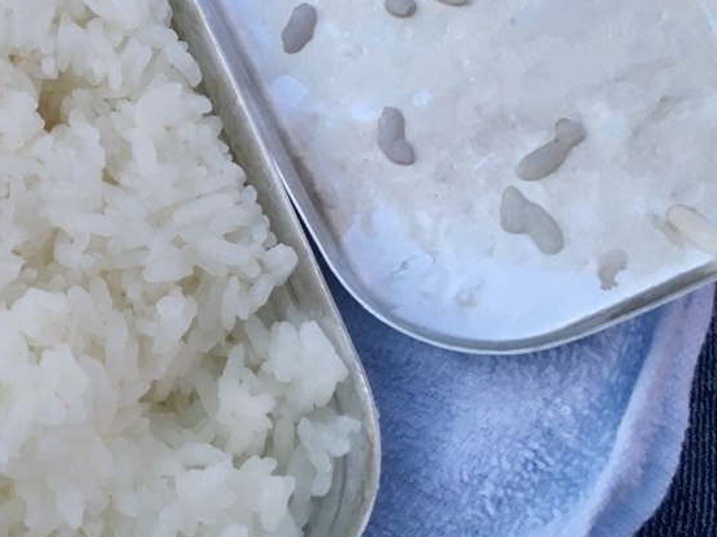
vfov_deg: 26.9
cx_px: 133
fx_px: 1118
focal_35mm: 54
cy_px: 180
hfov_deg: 34.4
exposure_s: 1/30
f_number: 2.2
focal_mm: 4.15
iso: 64
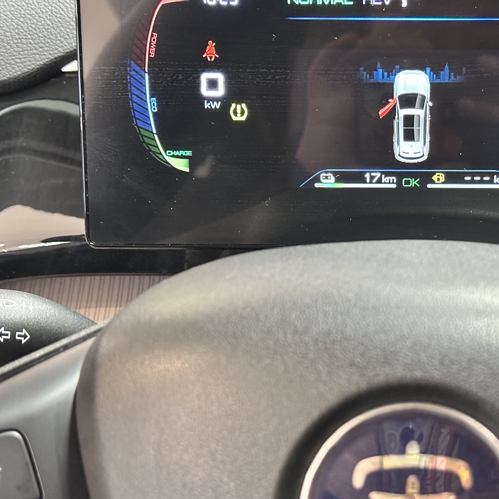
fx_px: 1191
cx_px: 399
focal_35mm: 73
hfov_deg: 23.3
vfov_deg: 23.7
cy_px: 269
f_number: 1.78
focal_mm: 6.86
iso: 640
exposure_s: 1/20
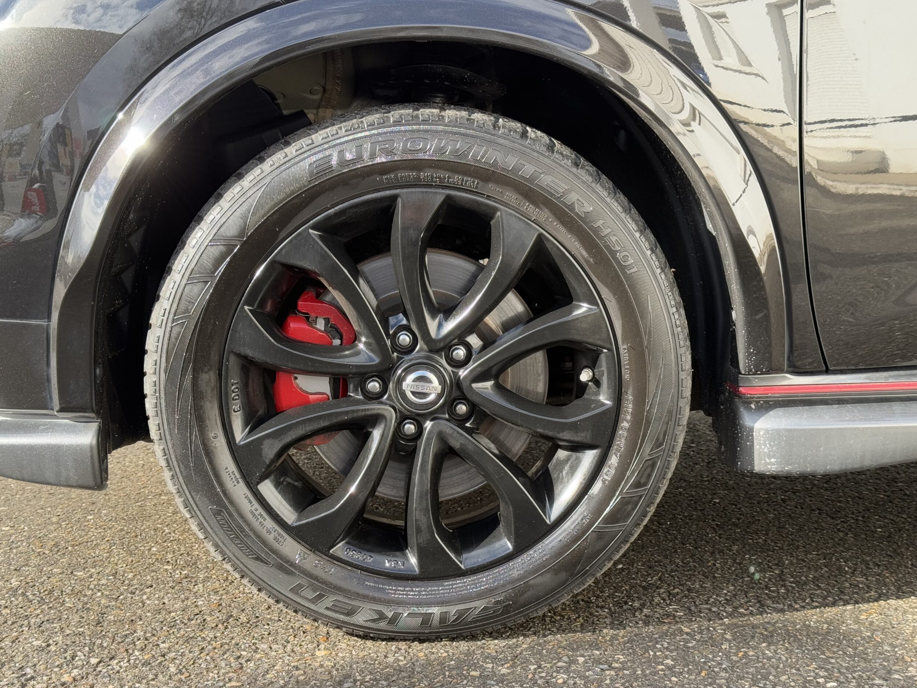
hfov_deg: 38.9
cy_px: 346
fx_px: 1298
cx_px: 454
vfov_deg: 29.7
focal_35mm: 49
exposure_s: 1/422
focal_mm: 6.76
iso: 64
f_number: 1.78
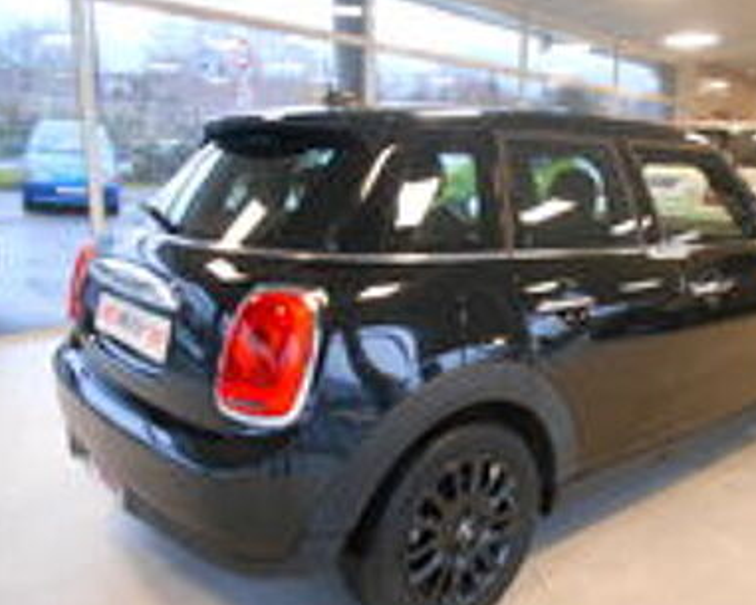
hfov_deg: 55.2
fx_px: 716
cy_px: 349
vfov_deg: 45.7
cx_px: 456
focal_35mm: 32
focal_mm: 4.6
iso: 400
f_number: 3.2
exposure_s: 1/20
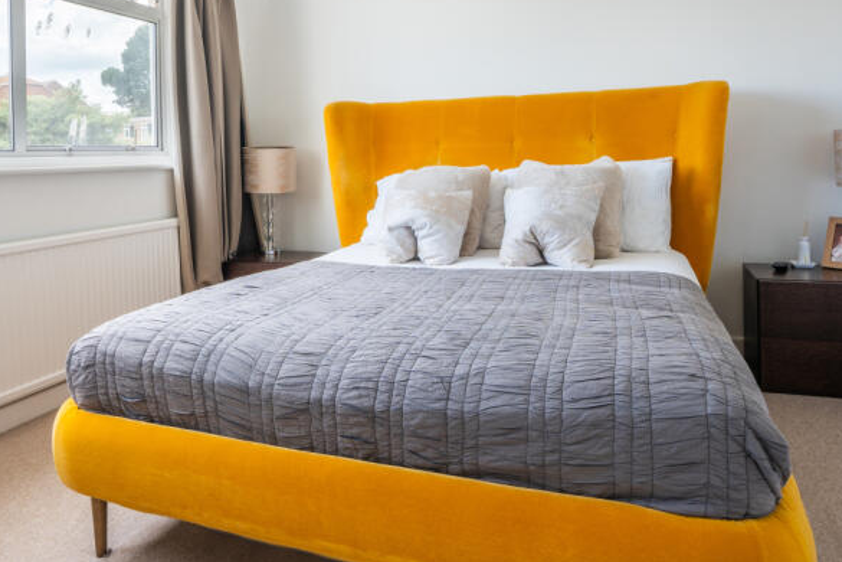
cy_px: 161
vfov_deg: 45.2
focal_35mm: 28
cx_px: 343
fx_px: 655
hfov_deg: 64.9
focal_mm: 16
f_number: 11
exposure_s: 1/60
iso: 200
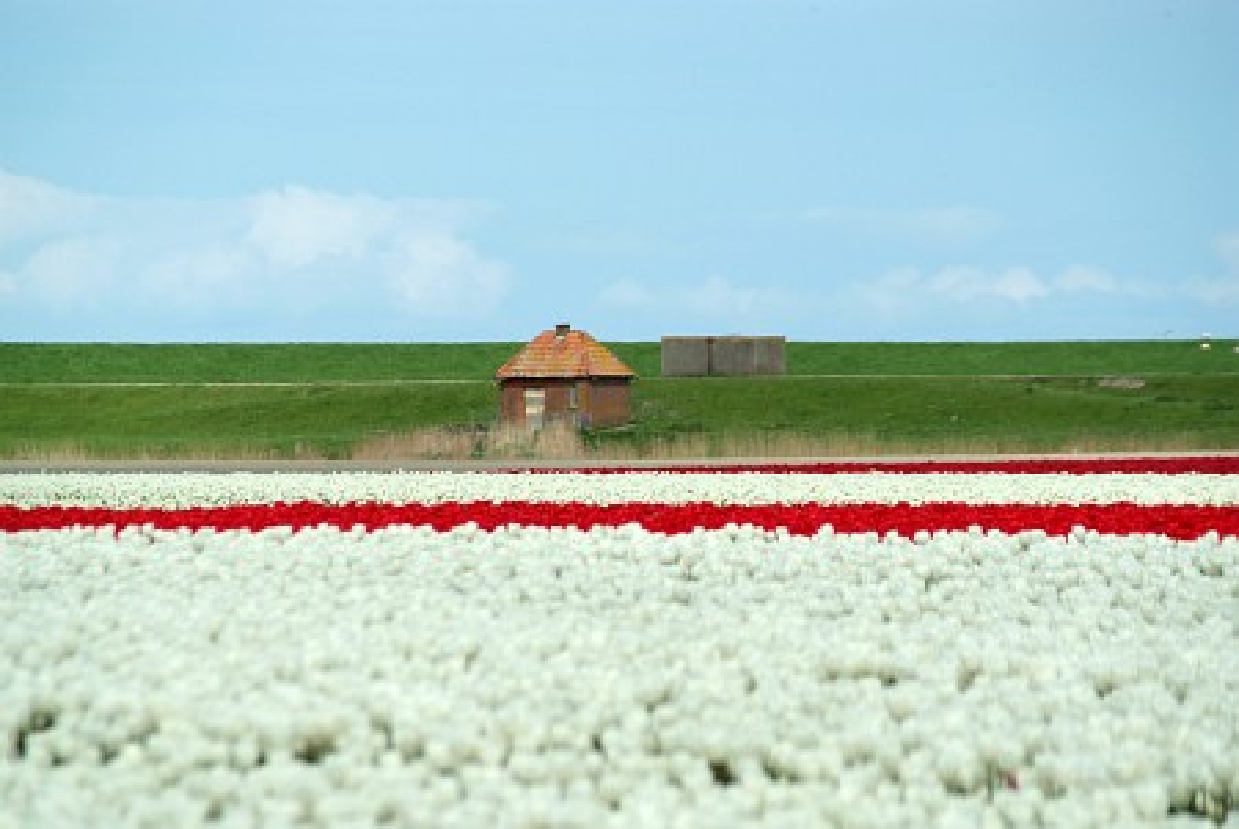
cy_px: 414
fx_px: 9577
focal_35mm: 278
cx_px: 620
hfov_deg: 7.4
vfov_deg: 5.0
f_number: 6.3
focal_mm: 185
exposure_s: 1/1000
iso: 200
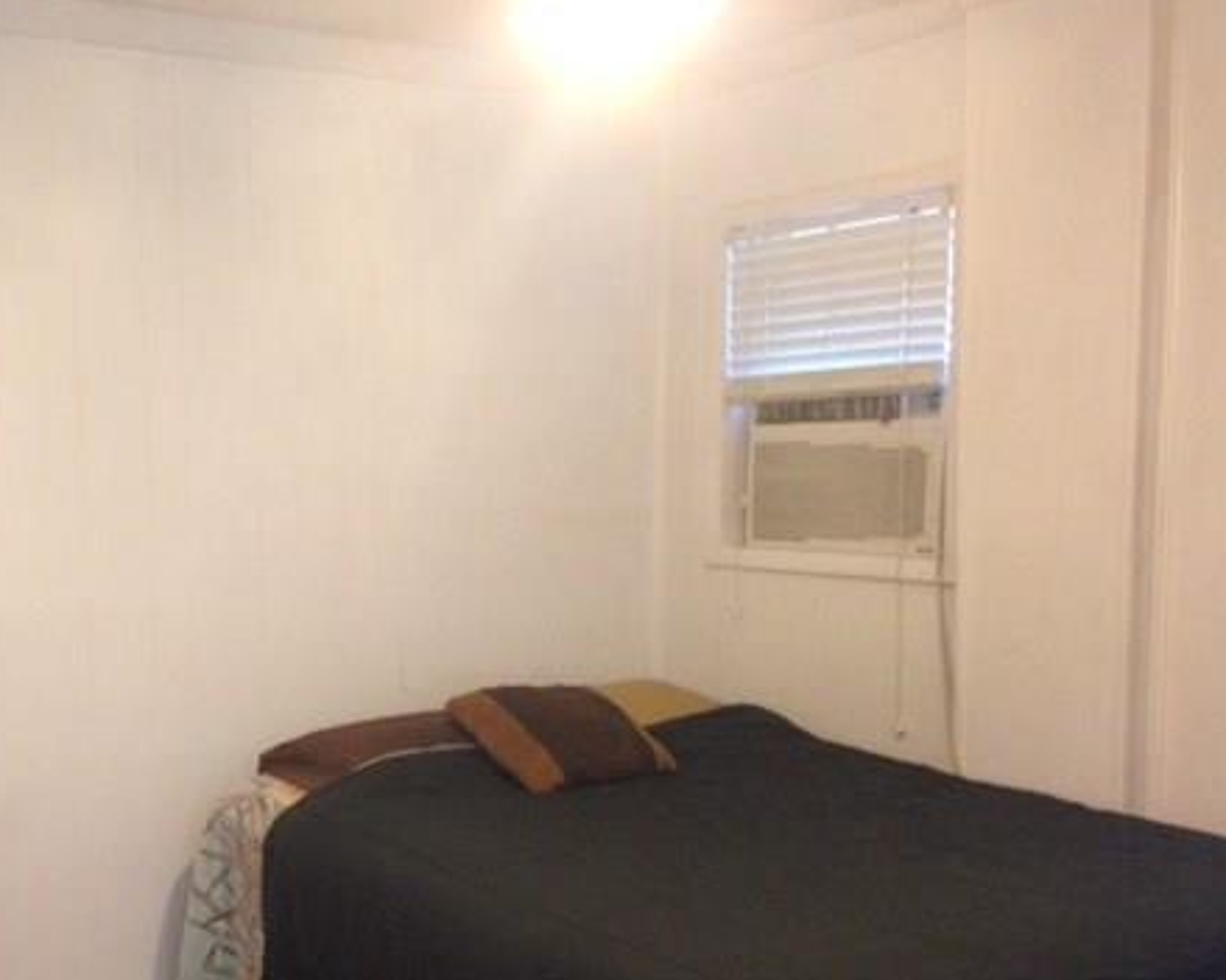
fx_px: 1705
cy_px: 642
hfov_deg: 38.7
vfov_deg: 31.9
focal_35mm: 47
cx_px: 341
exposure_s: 1/20
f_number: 2.4
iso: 320
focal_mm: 4.12
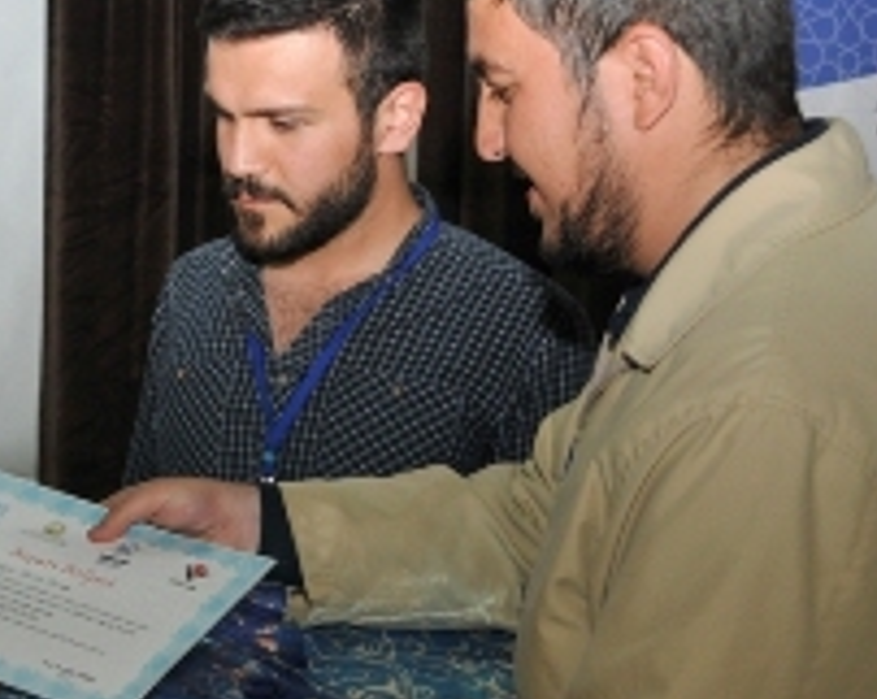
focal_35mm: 100
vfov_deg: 15.4
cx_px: 13
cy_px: 313
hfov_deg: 18.7
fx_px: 2592
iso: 500
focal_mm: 32
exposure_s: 1/60
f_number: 5.6
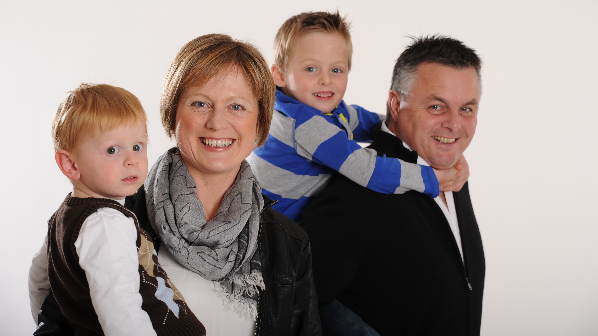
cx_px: 299
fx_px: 2077
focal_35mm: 131
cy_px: 143
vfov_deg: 9.3
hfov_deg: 16.4
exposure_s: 1/200
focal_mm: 125
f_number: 6.3
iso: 200
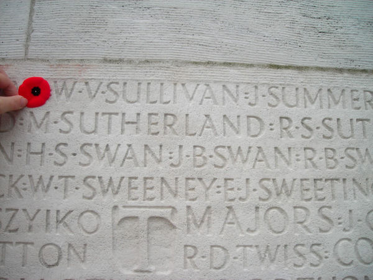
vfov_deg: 37.7
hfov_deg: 49.0
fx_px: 409
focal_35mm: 38
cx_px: 186
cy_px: 140
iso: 50
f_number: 3.2
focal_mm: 6.3
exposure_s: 1/207
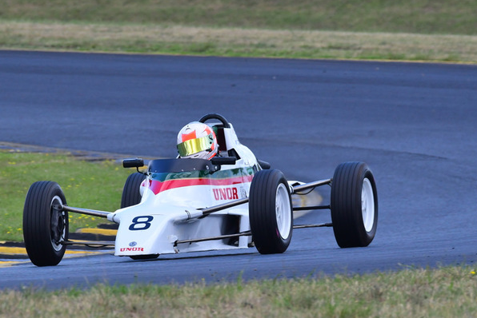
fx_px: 10406
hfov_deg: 2.6
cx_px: 205
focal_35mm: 785
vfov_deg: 1.8
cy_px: 145
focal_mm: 390
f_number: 11
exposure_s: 1/640
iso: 1000
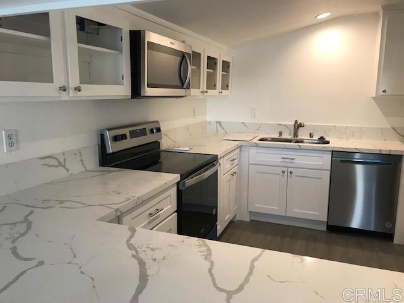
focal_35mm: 28
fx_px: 327
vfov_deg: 49.7
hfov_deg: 63.4
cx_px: 202
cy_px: 152
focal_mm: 3.99
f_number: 1.8
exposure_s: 1/30
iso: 25
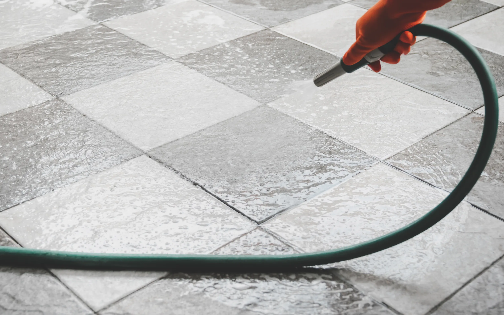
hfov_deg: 38.2
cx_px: 253
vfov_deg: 24.4
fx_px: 728
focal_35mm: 53
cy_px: 162
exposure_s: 1/320
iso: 200
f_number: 4.5
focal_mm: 34
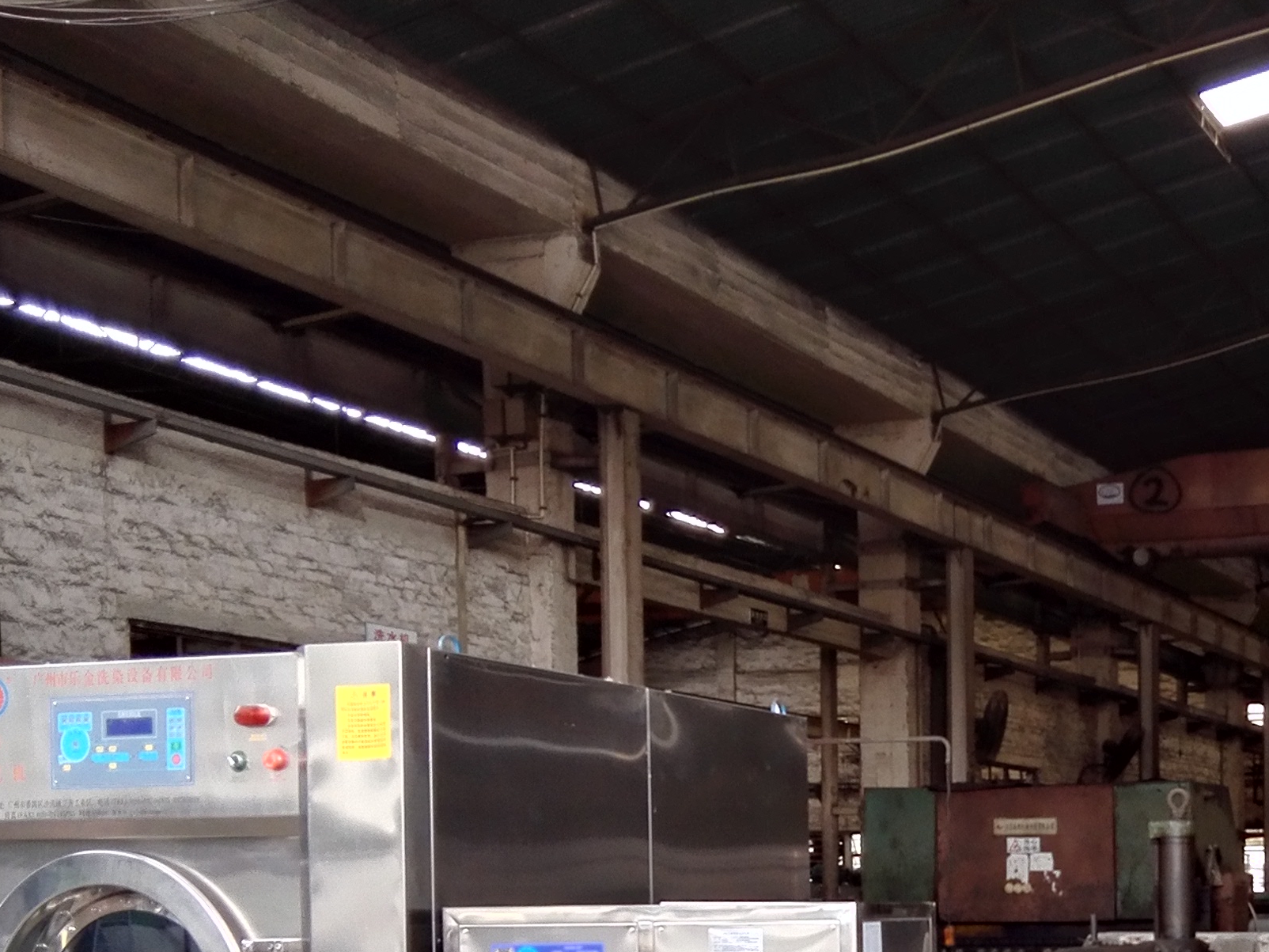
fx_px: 2163
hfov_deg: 31.2
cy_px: 953
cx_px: 1135
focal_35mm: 59
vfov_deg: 23.7
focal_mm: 3.8
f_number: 2
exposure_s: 1/272
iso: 100
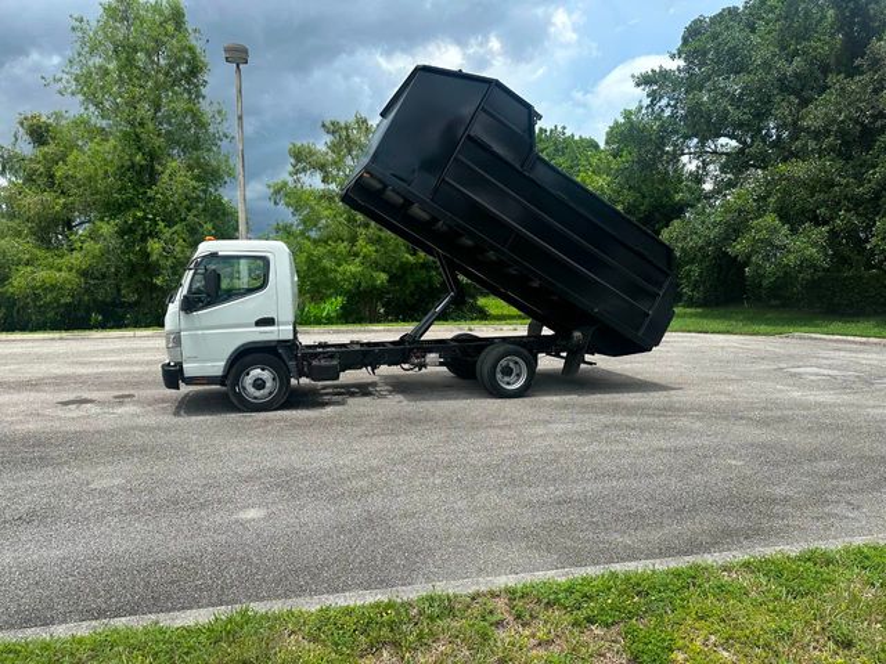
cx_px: 443
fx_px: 614
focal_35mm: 24
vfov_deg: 56.8
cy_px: 332
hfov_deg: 71.6
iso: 80
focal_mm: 6.86
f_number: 1.78
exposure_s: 1/3597
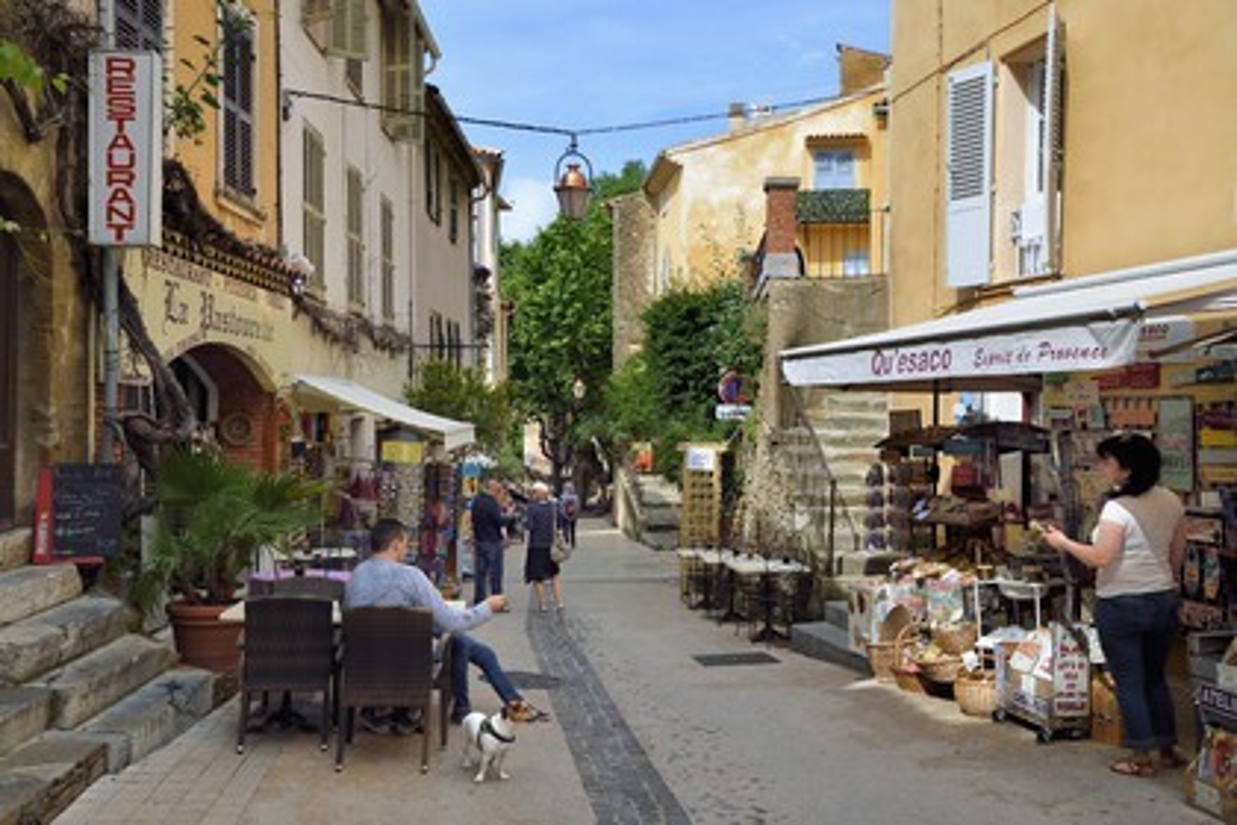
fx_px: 1168
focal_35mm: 34
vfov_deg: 38.9
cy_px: 412
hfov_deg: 55.8
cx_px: 618
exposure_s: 1/250
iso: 200
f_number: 10
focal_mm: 34
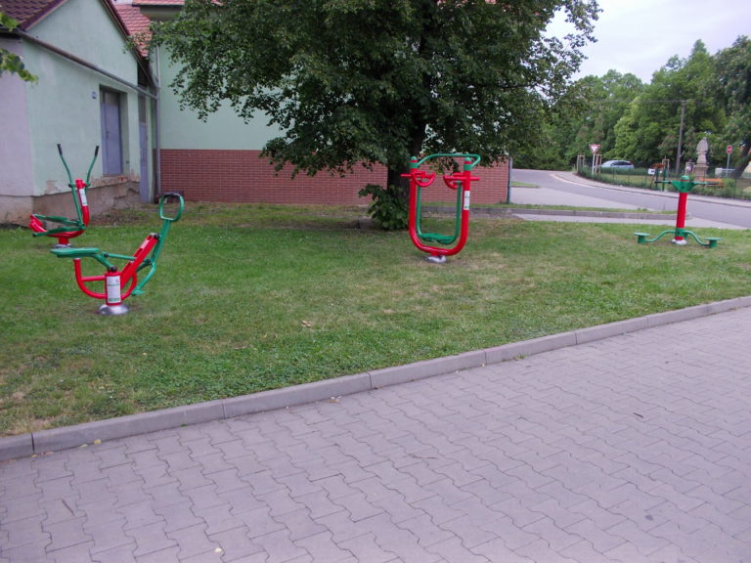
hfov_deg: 61.7
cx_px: 376
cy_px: 282
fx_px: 629
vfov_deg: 48.2
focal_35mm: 29
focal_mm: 4.1
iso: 80
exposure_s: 1/160
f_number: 3.3
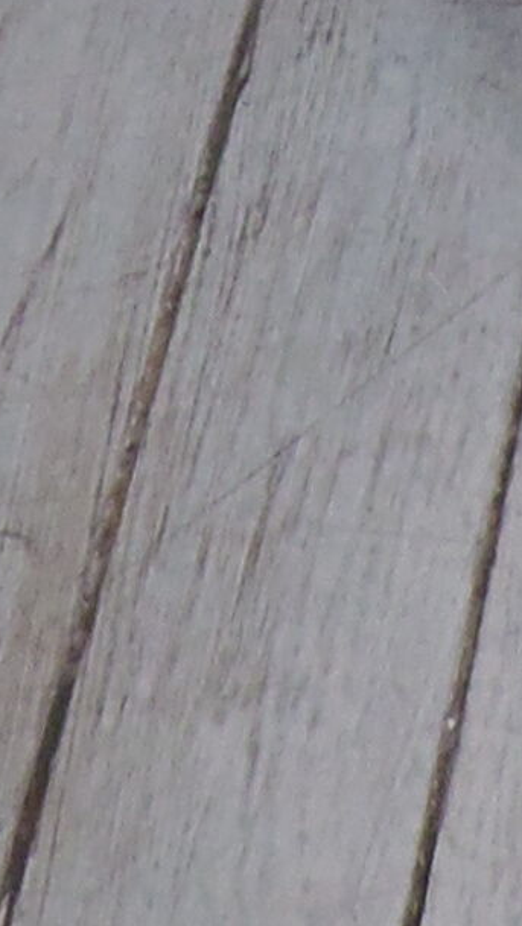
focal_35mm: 184
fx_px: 4523
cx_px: 304
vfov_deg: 9.1
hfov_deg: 6.6
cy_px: -1978
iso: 100
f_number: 2.9
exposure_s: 1/30
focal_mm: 4.3
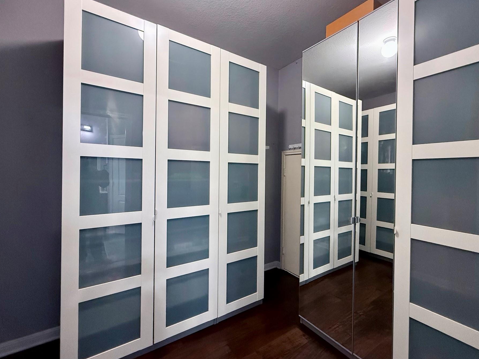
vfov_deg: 78.1
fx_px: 221
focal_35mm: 16
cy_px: 174
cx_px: 261
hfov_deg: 94.3
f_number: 2.2
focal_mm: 2.22
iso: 800
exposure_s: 1/60
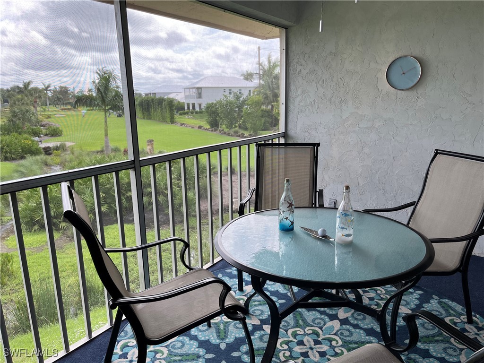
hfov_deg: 67.3
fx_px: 364
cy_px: 182
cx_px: 242
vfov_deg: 53.1
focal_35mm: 26
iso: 50
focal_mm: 5.1
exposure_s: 1/437
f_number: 1.6
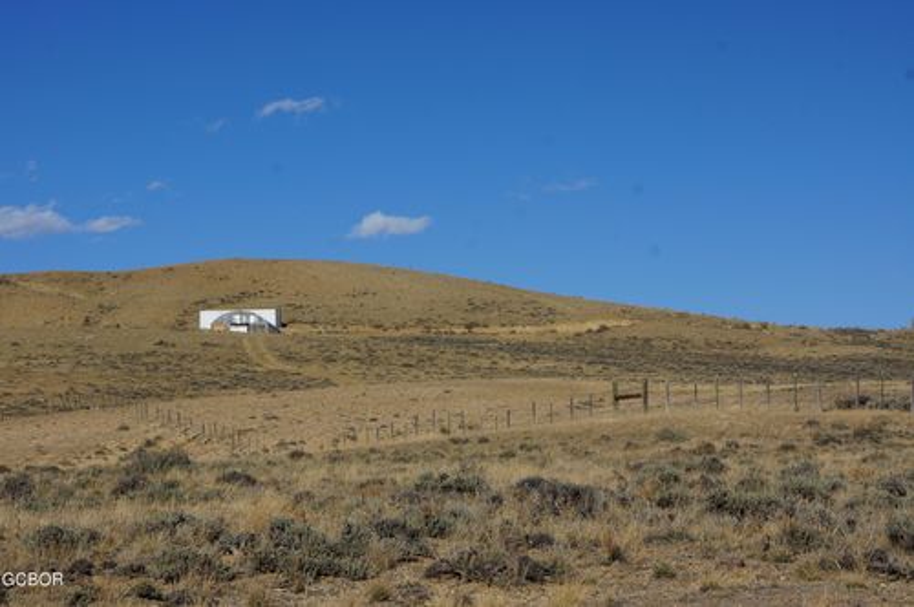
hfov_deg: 24.6
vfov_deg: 16.5
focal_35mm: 82
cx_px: 457
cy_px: 304
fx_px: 2092
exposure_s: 1/320
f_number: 13
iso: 100
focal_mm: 55
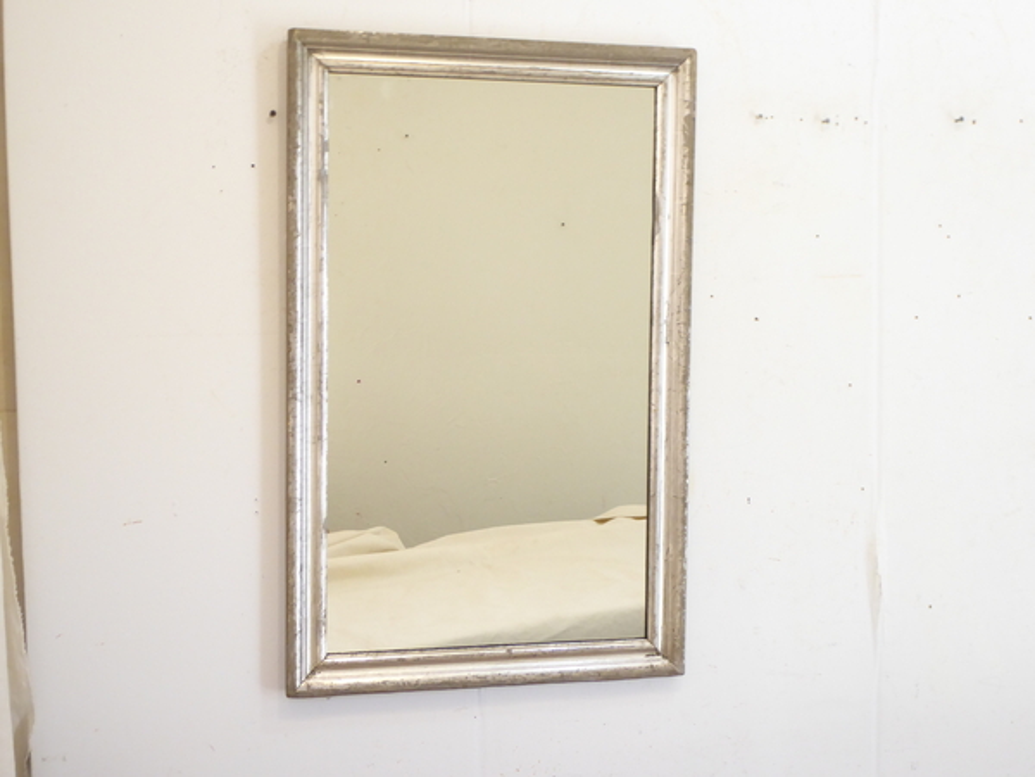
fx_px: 1704
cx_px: 518
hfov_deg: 33.8
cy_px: 388
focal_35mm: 57
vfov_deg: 25.7
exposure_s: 1/40
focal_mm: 9.6
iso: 400
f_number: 4.1
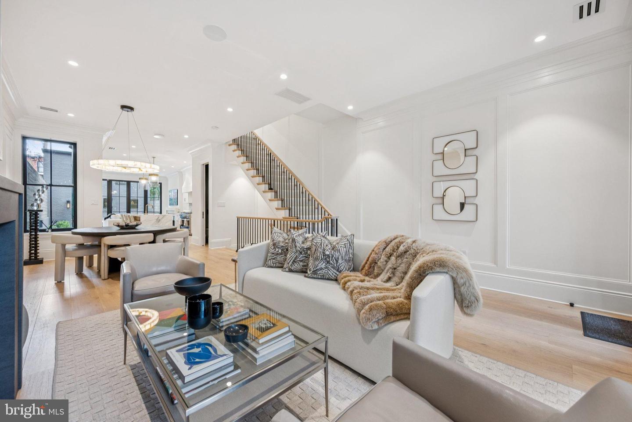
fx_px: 246
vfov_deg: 81.2
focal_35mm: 14
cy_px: 211
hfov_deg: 104.3
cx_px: 316
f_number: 7.1
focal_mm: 14
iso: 400
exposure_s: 1/25
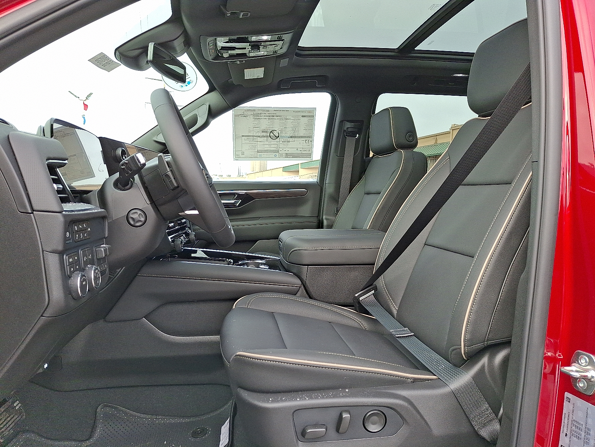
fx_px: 430
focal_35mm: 25
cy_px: 224
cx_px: 298
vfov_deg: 54.9
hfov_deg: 69.4
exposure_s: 1/250
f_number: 1.8
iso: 30
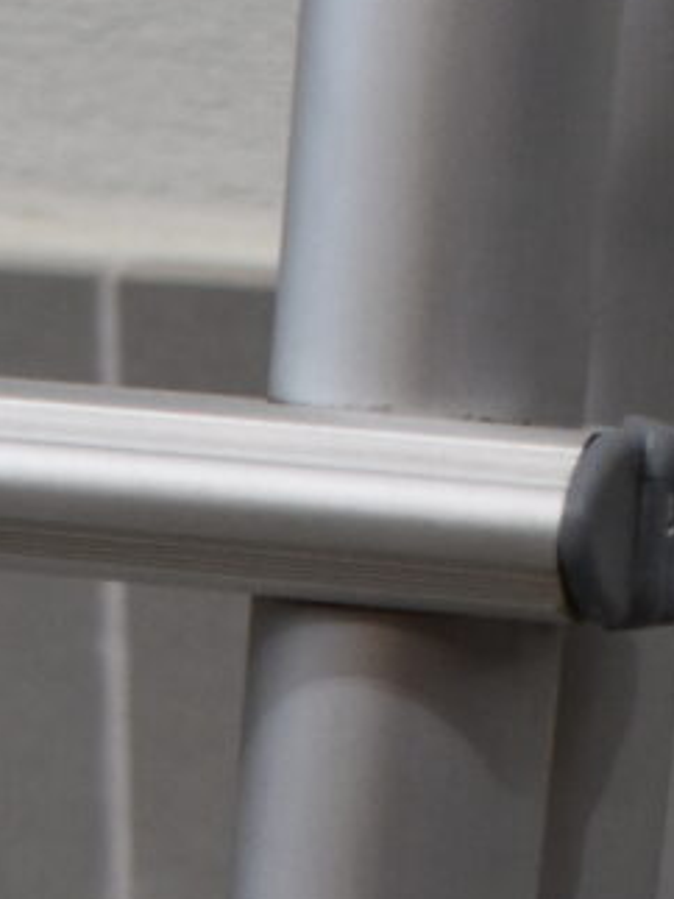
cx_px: -201
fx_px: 5352
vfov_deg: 8.9
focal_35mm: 206
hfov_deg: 7.1
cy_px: 1911
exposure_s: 1/250
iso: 560
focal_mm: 18
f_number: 3.5
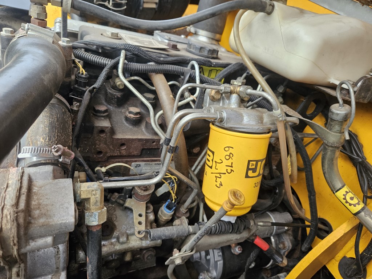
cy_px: 140
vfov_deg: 58.9
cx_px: 186
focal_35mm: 23
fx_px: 247
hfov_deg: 73.9
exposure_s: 1/359
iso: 400
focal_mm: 5.4
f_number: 1.8
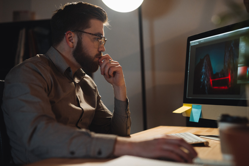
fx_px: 346
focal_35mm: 50
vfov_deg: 27.0
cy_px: 83
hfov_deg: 39.6
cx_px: 124
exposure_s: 1/100
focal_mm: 50
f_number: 2
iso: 800
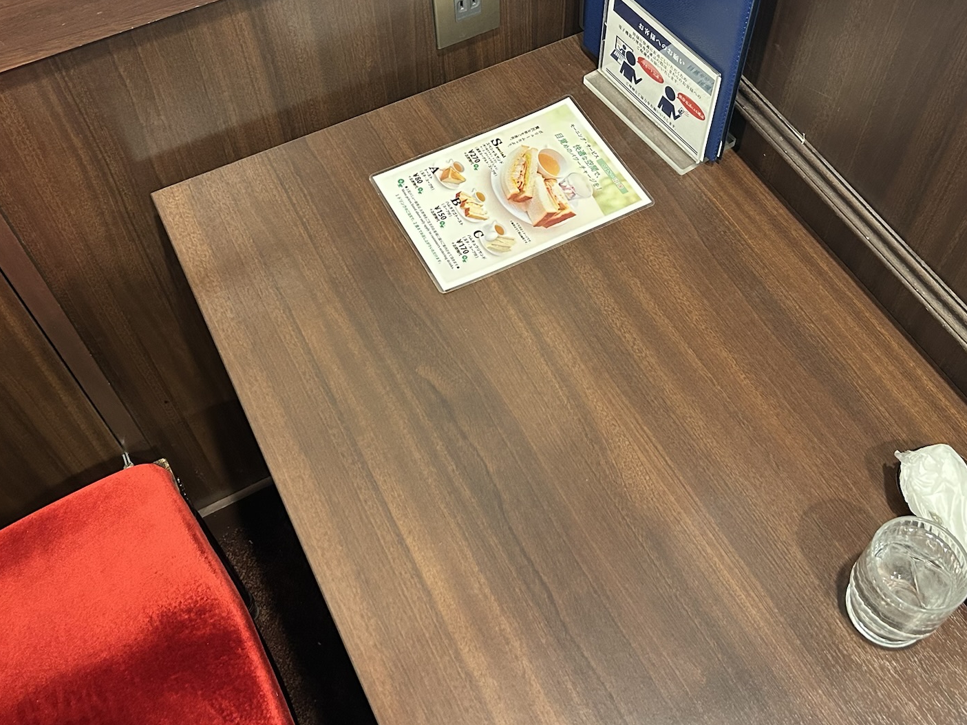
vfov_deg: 38.2
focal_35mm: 37
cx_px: 514
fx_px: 1034
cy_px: 236
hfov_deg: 50.1
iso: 400
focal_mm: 5.7
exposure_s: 1/33
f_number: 1.5
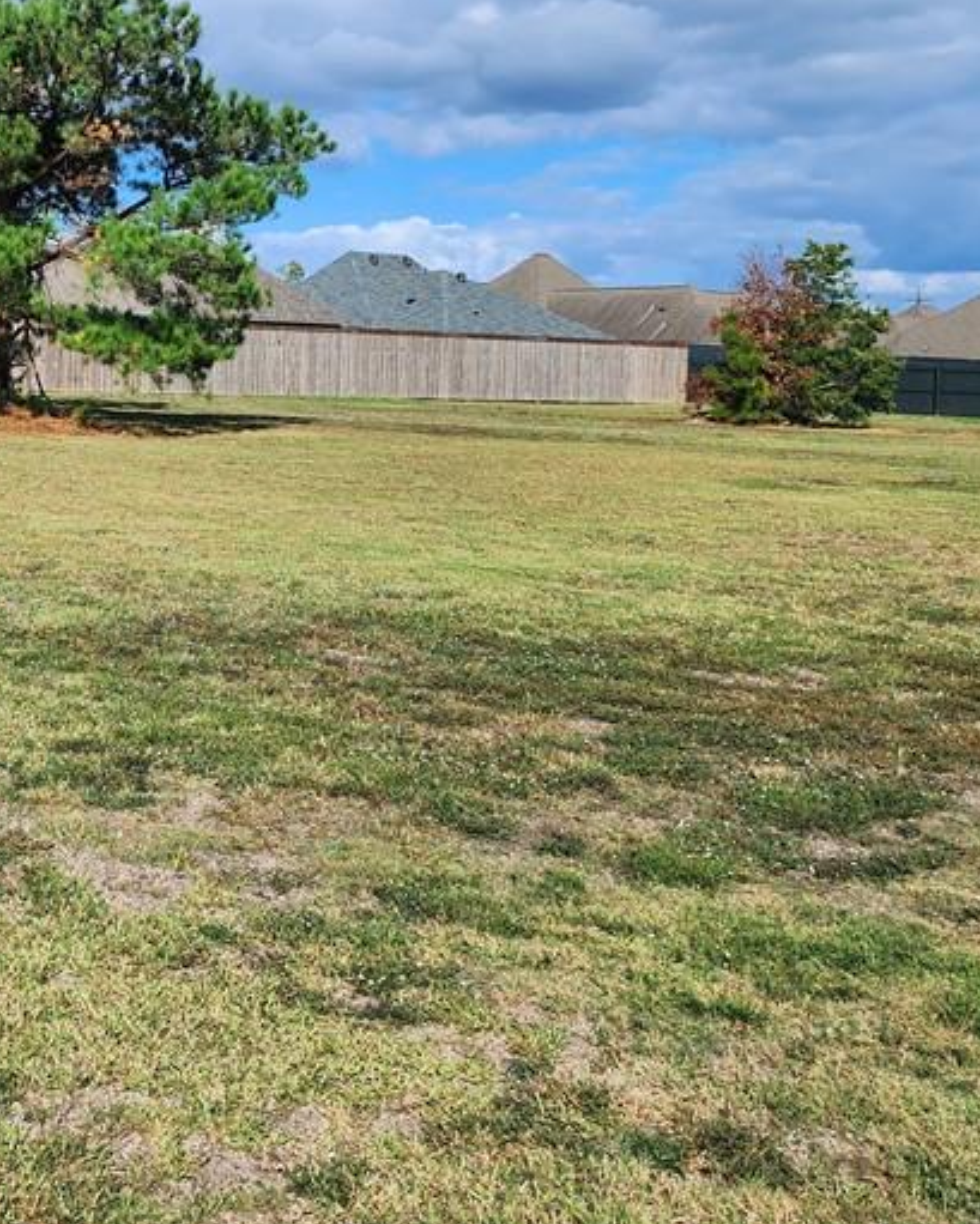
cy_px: 340
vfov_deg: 40.2
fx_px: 1631
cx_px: -31
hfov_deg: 30.7
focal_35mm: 45
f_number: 1.8
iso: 12
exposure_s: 1/1667
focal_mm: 6.4
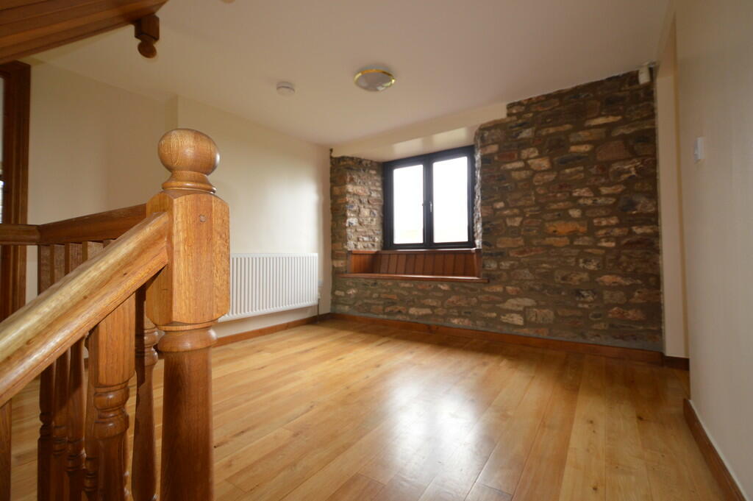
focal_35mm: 15
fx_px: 313
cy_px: 250
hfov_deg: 100.4
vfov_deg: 77.2
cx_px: 376
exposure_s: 1/125
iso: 360
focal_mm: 10
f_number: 4
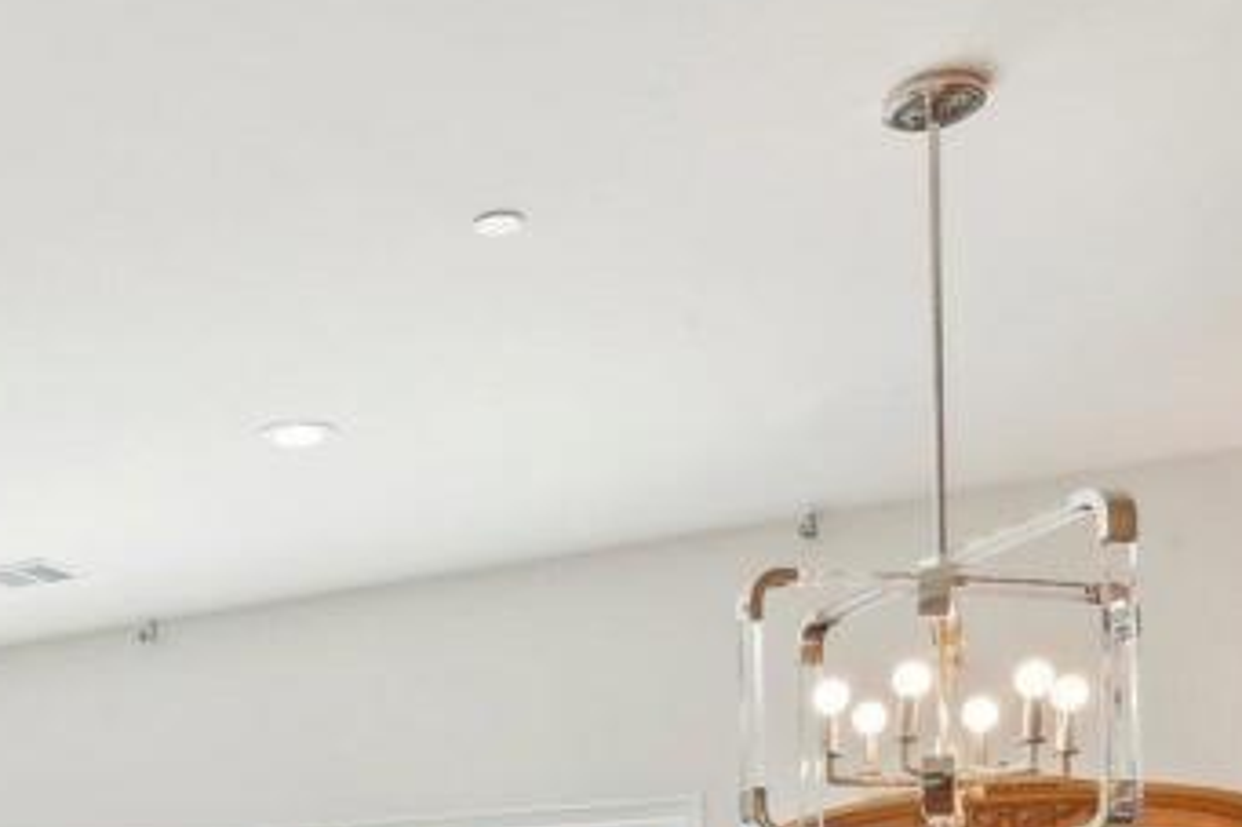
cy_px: 1129
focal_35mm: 48
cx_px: 7
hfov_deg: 37.0
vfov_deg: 24.0
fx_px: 1655
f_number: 16
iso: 3200
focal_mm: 16
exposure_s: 1/350
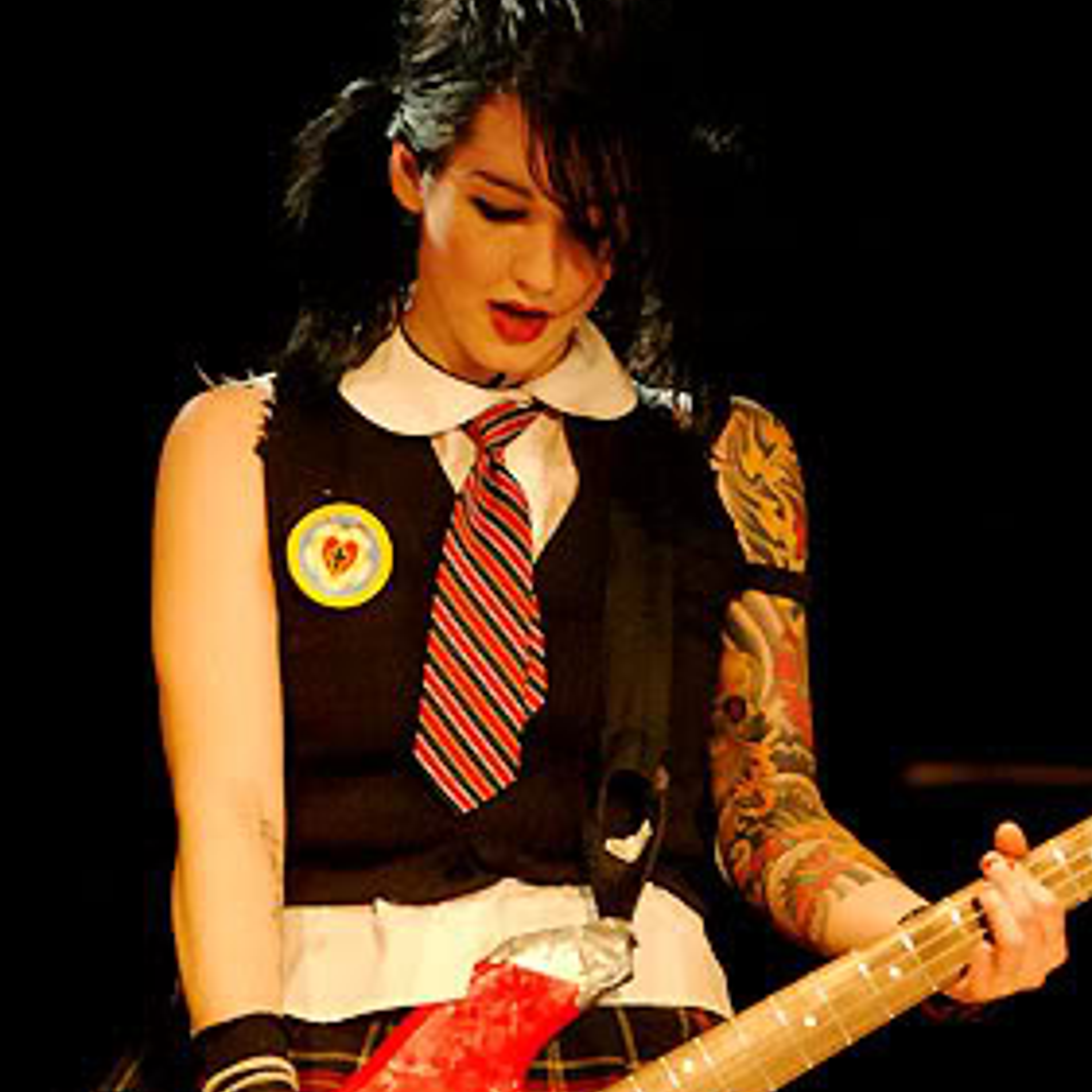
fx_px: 9303
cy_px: 653
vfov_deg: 6.7
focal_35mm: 261
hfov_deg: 6.7
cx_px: 548
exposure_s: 1/180
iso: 800
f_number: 2.8
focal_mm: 133
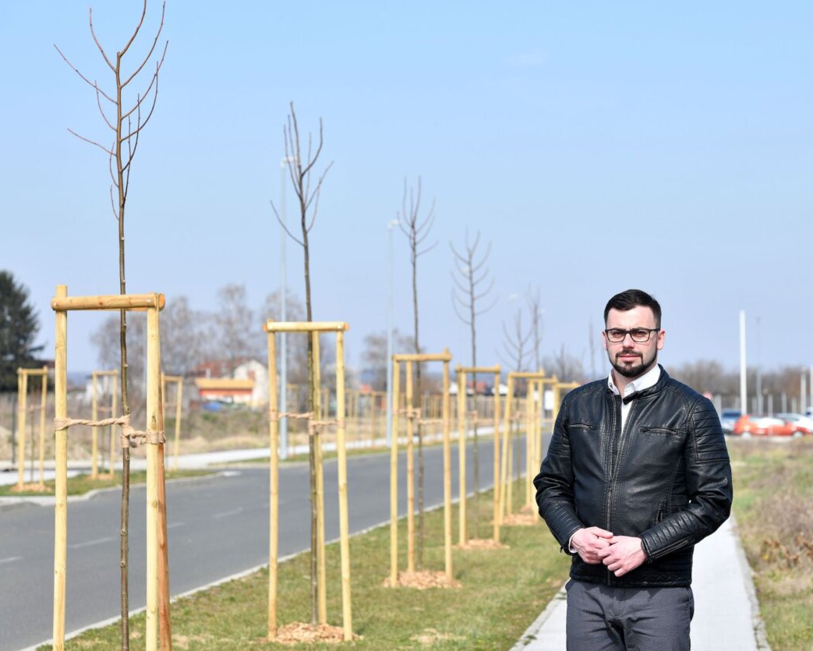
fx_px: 3273
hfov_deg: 14.2
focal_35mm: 136
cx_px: 458
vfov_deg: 11.4
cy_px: 325
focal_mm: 120
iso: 100
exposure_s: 1/250
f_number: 11
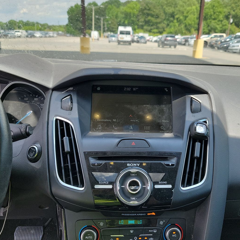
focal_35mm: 33
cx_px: 136
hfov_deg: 49.6
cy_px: 117
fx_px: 259
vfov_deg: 49.7
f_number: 1.8
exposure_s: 1/137
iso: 50
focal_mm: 6.7
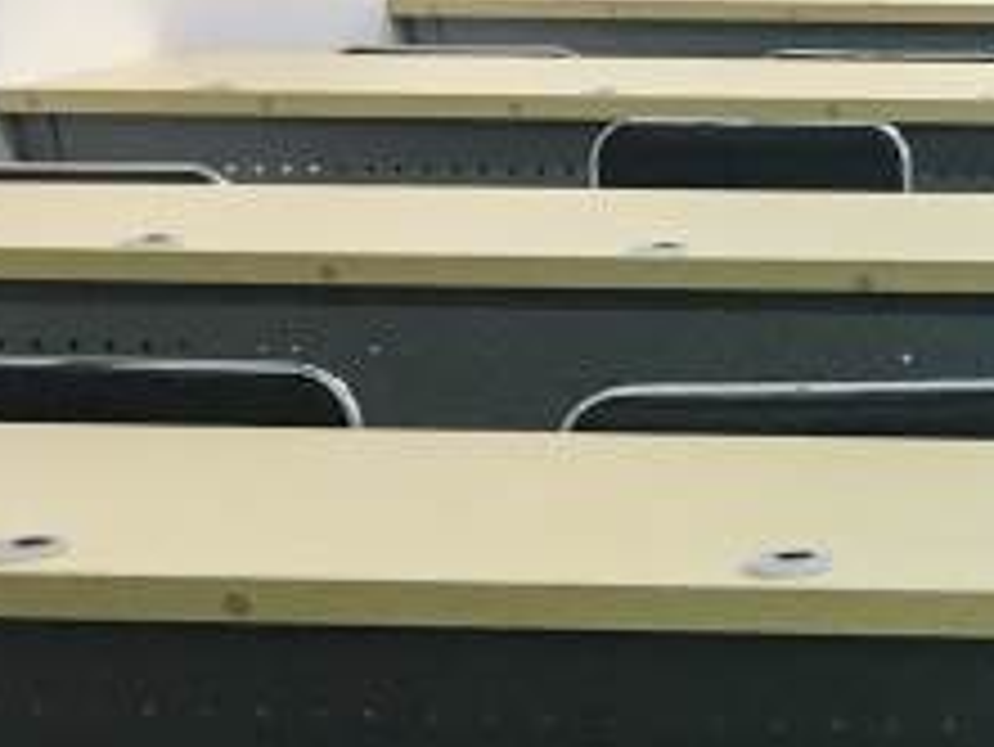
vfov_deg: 14.1
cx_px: 1768
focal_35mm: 105
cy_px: 554
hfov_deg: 16.0
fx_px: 3017
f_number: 2.2
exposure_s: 1/35
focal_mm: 4.15
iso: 64
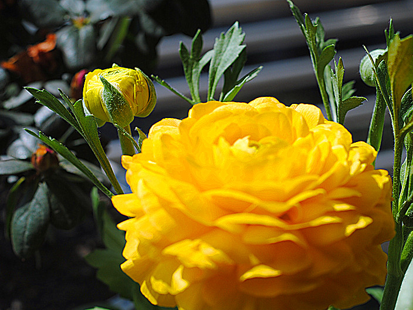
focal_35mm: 82
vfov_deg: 18.0
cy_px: 156
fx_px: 978
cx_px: 216
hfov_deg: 23.8
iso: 100
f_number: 5
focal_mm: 50
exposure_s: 1/640
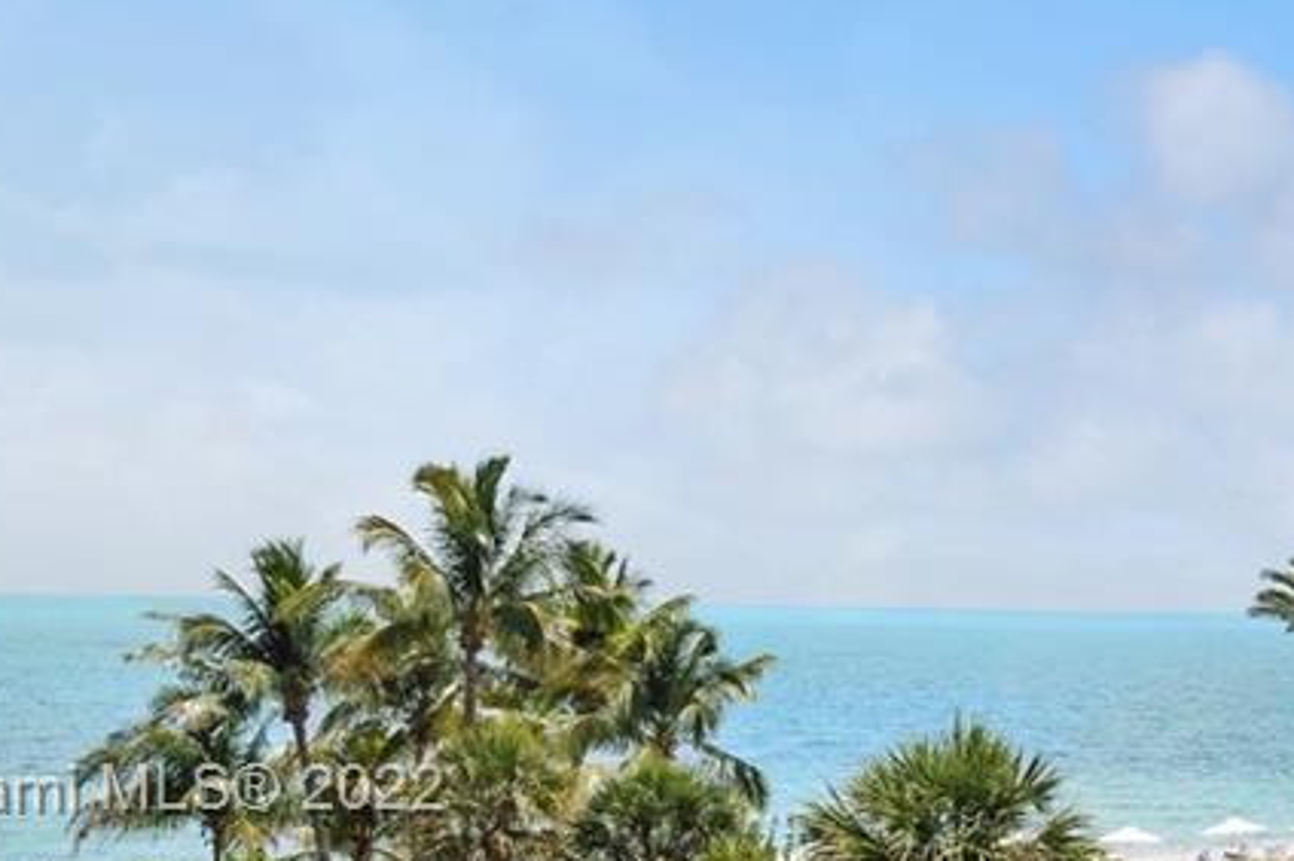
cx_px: 1910
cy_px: 794
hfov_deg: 23.9
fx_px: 2442
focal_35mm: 68
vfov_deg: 19.6
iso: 640
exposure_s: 1/2000
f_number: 8
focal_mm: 18
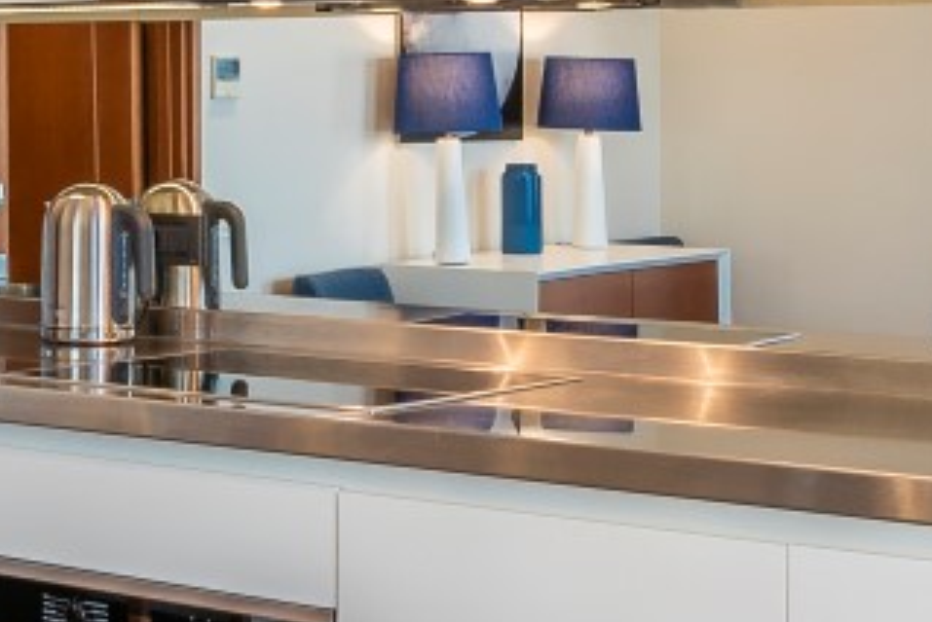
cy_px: 88
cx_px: 130
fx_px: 2383
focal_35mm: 92
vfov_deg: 14.8
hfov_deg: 21.7
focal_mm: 14
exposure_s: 1/2
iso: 100
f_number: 10
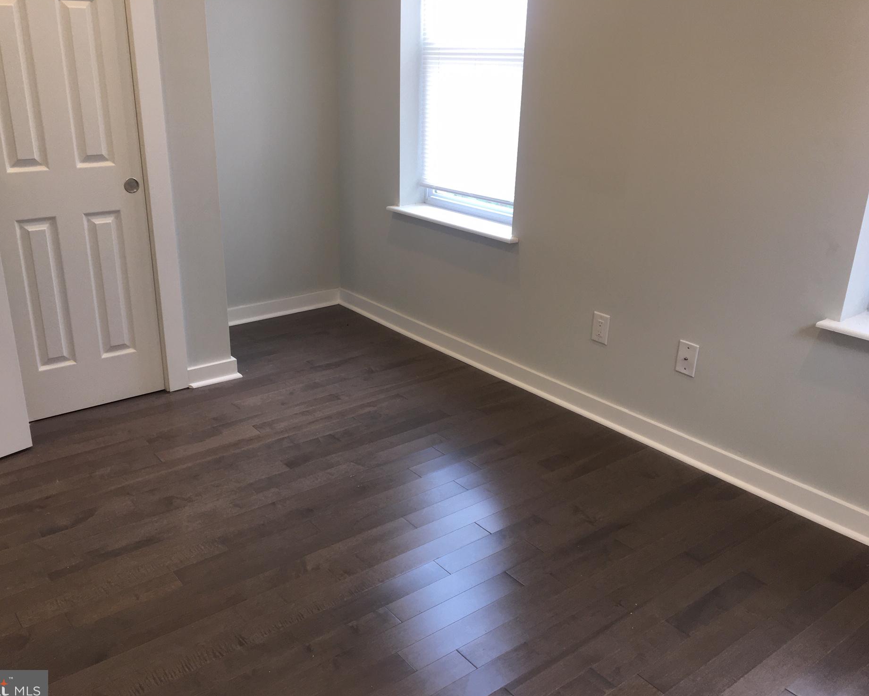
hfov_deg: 57.1
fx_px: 797
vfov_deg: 47.1
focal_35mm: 31
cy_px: 351
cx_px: 408
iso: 40
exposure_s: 1/33
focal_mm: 4.15
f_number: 2.2
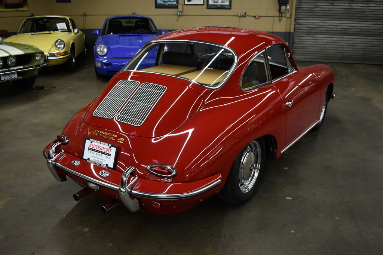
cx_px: 192
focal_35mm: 33
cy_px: 128
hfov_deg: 57.2
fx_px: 351
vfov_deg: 39.9
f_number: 3.8
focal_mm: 22
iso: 900
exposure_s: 1/125
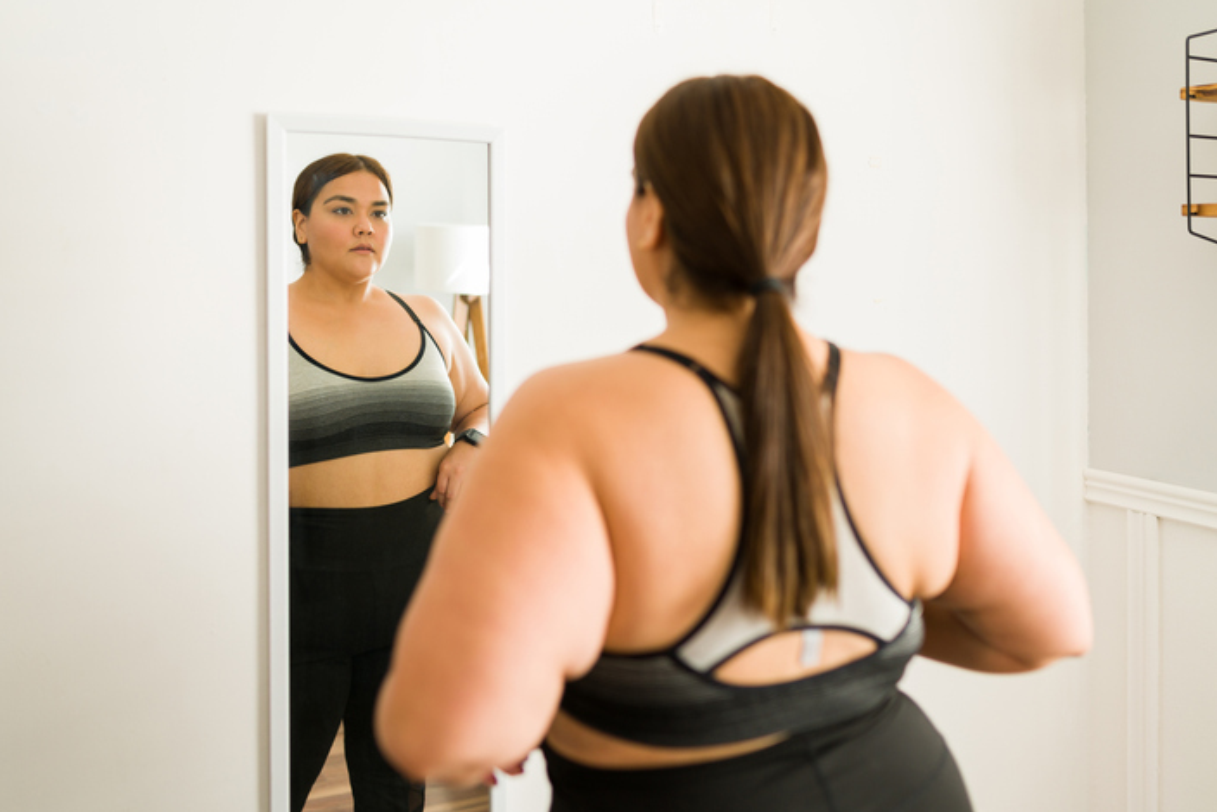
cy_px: 409
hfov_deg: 53.1
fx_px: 1217
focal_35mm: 36
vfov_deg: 36.9
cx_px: 622
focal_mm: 35
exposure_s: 1/160
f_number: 1.8
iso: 400
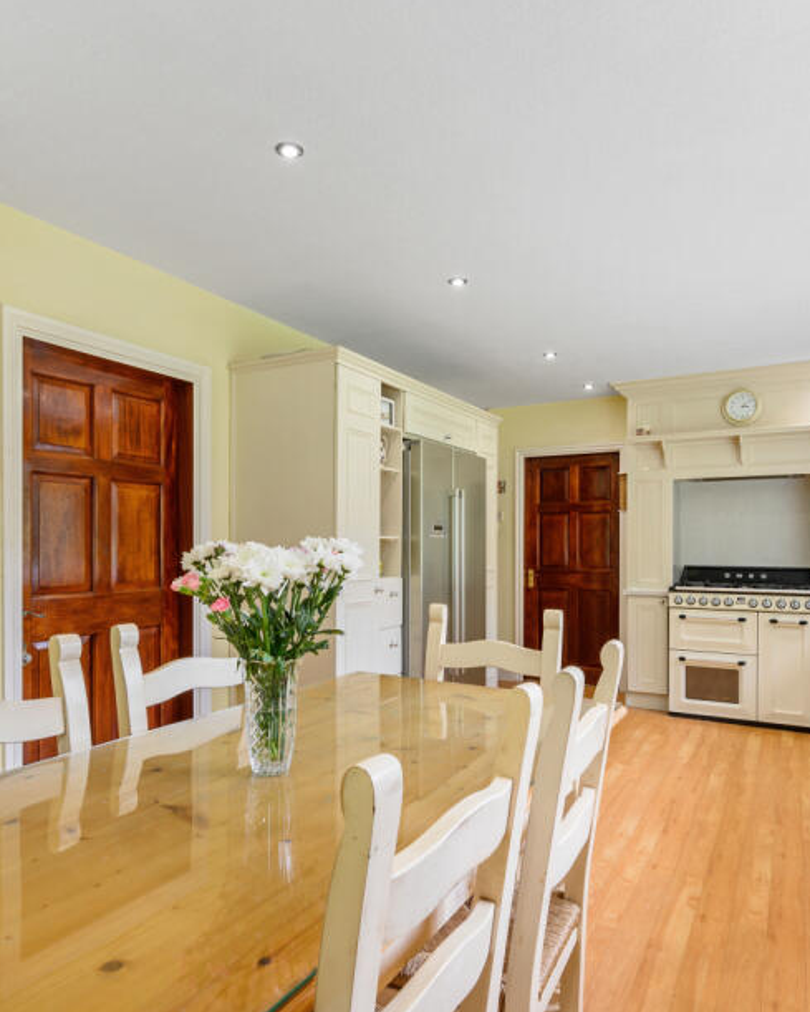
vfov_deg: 74.9
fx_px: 659
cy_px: 546
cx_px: 411
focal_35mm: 22
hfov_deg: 63.1
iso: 100
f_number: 10
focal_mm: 14
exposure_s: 1/5
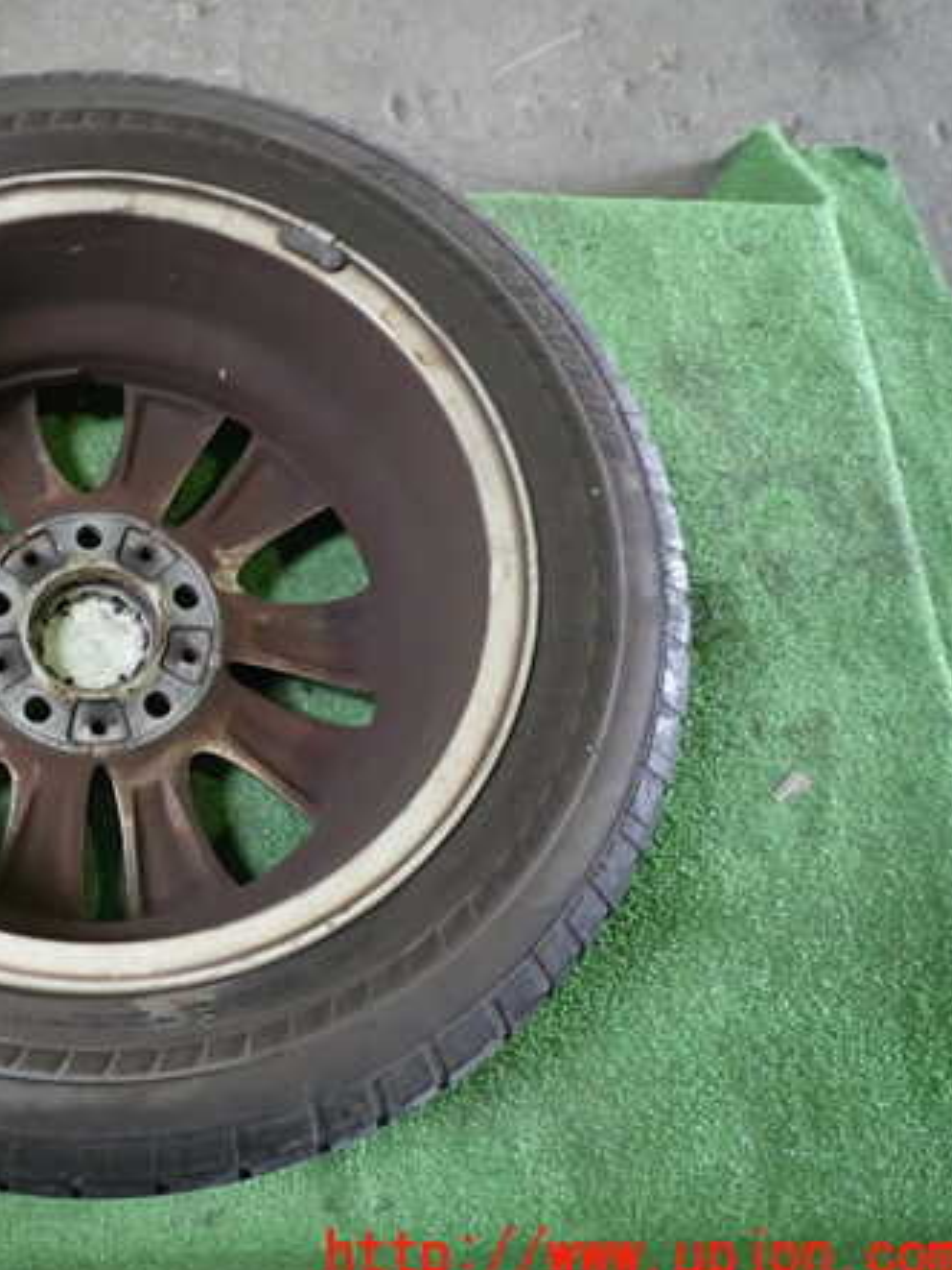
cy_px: 645
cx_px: 112
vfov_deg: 53.9
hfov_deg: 39.1
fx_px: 1246
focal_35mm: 34
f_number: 2
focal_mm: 4.5
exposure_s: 1/30
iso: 400
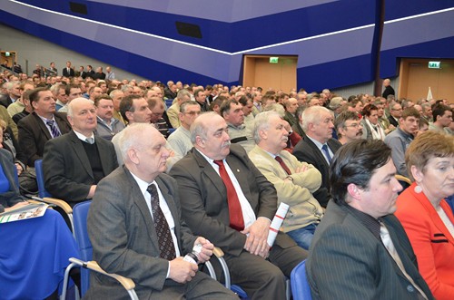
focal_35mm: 44
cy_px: 150
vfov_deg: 30.7
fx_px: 547
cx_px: 227
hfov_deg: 45.0
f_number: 4.5
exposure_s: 1/60
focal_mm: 29
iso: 3200
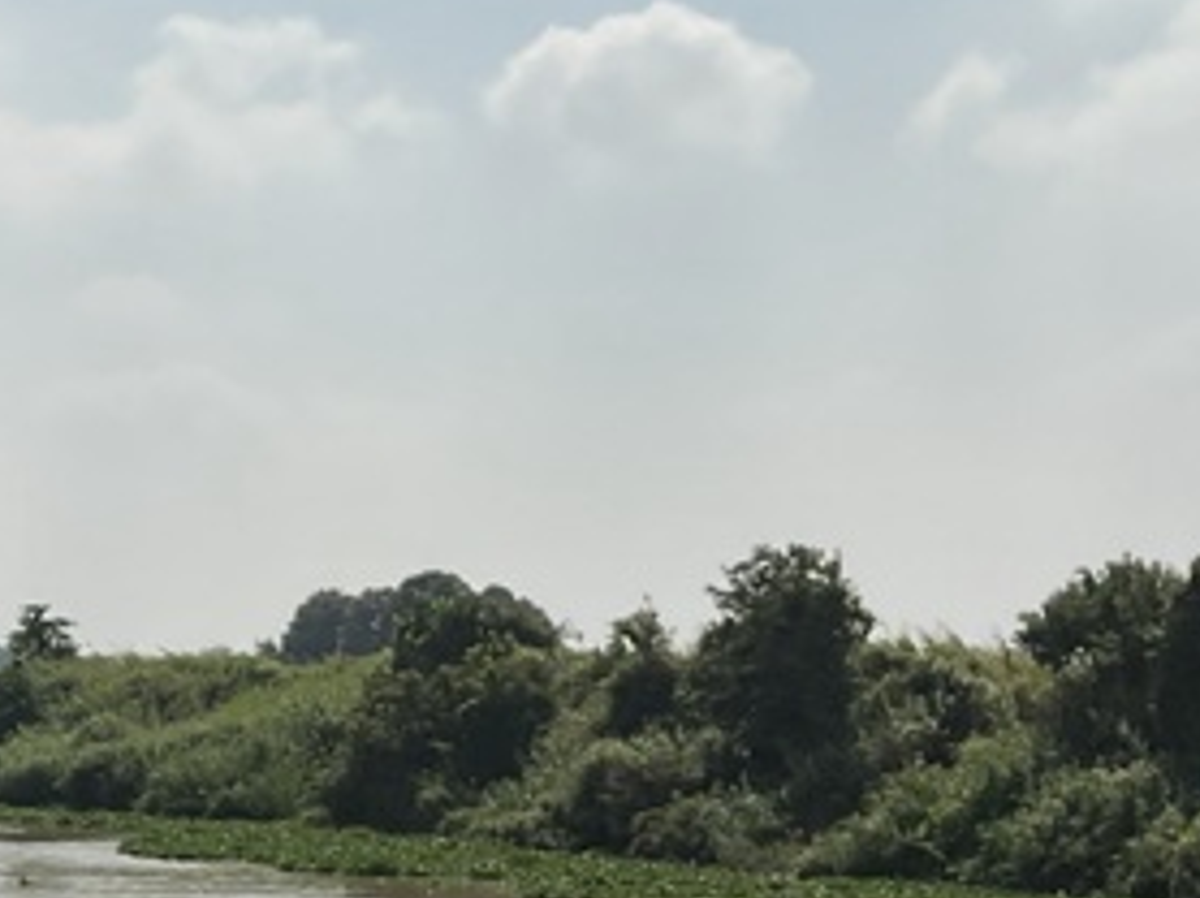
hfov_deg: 19.2
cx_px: -376
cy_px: 814
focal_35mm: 94
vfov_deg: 15.5
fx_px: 3256
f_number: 1.8
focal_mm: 3
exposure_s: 1/5263
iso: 16
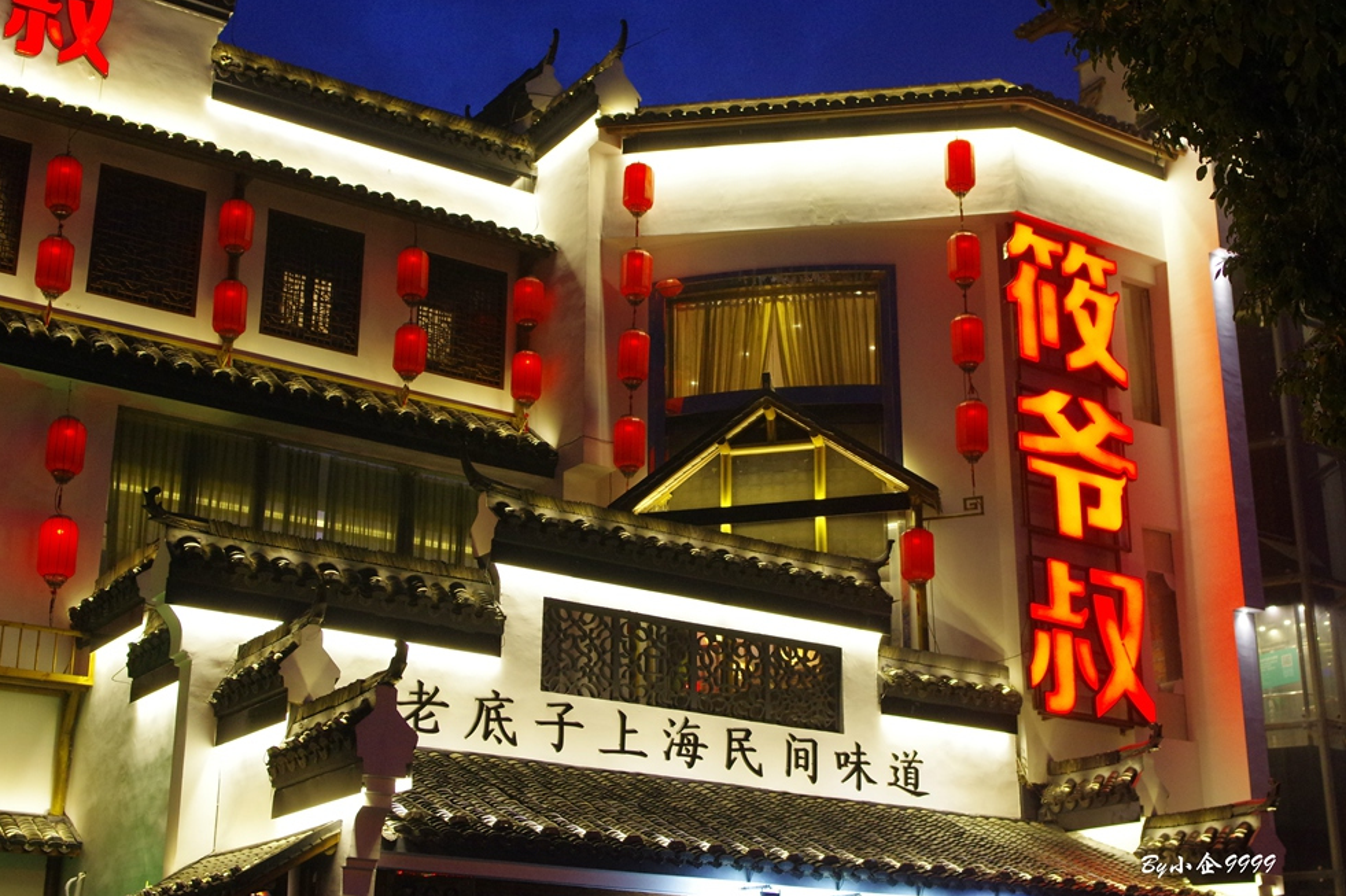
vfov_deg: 28.0
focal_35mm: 48
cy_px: 464
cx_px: 675
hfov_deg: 41.1
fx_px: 1794
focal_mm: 31
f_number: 5
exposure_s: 1/40
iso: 1600
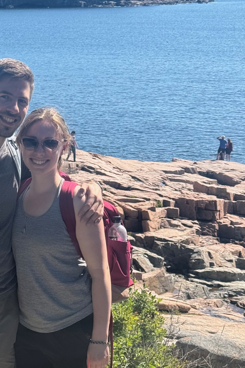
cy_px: 230
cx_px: 10
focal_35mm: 91
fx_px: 929
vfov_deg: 22.3
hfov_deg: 14.8
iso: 64
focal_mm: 6.76
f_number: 1.78
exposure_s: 1/3425
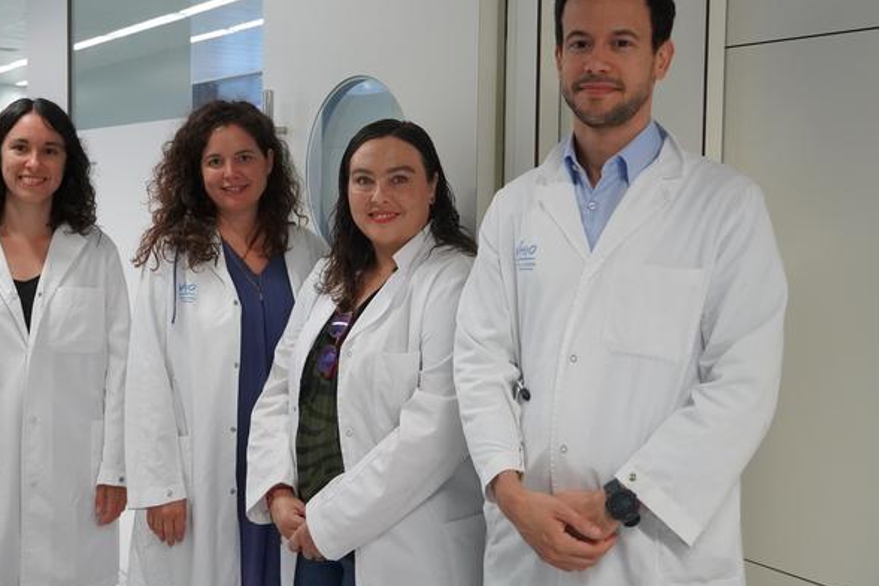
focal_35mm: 45
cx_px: 363
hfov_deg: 43.8
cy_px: 250
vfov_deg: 30.1
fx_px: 1089
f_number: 4
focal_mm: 25
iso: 4000
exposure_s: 1/160
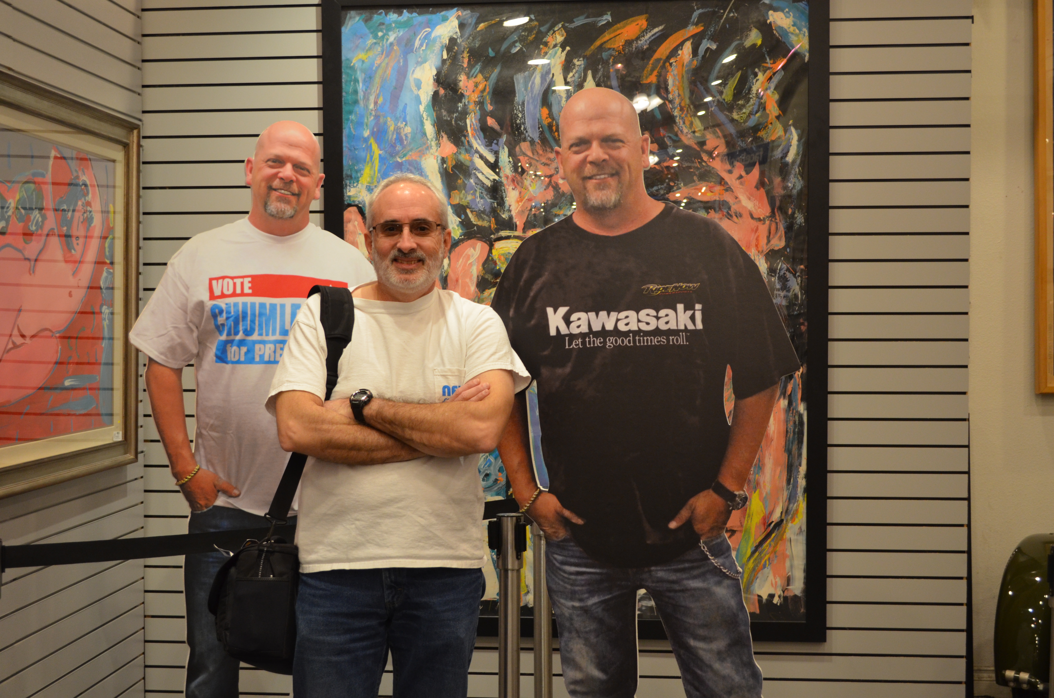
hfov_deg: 39.0
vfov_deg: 26.4
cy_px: 349
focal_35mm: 51
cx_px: 527
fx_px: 1490
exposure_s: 1/40
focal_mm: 34
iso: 800
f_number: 5
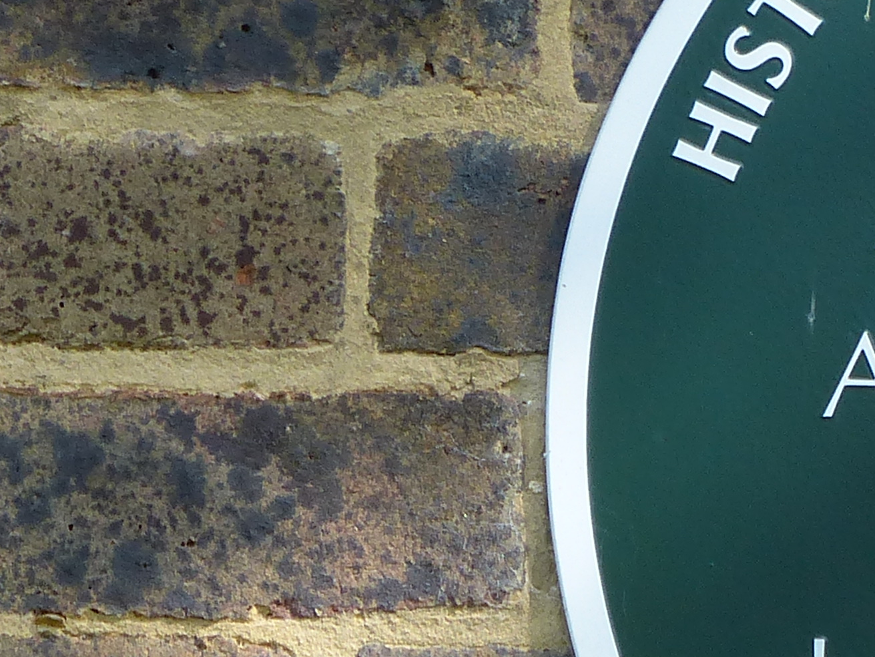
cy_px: 418
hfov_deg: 2.0
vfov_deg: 1.5
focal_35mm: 973
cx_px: 1319
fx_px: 24602
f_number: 4
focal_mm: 52.3
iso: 100
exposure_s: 1/125
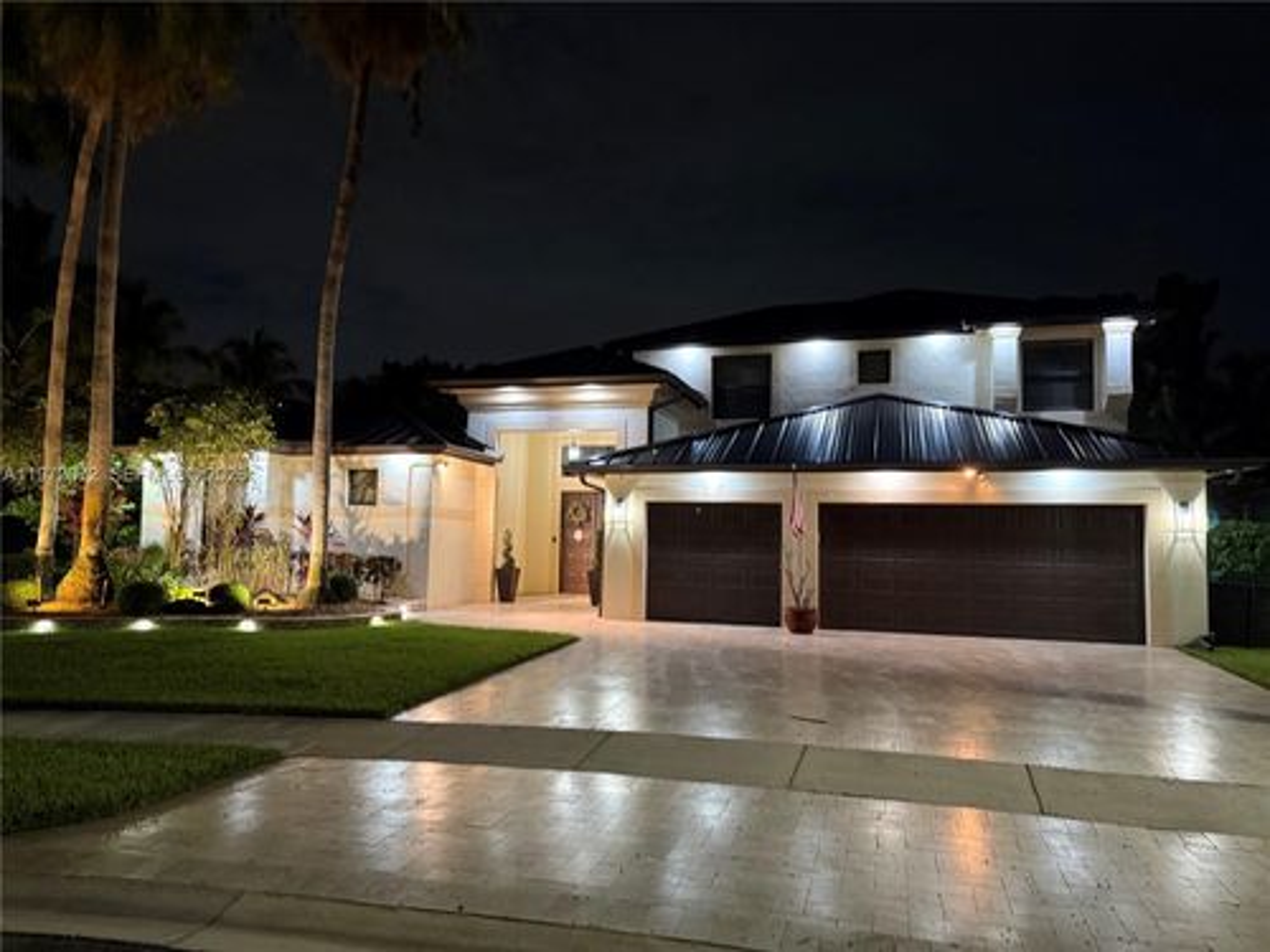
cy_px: 476
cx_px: 635
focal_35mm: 24
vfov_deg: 56.8
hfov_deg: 71.6
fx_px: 881
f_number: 1.78
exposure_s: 1/40
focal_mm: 6.76
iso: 640
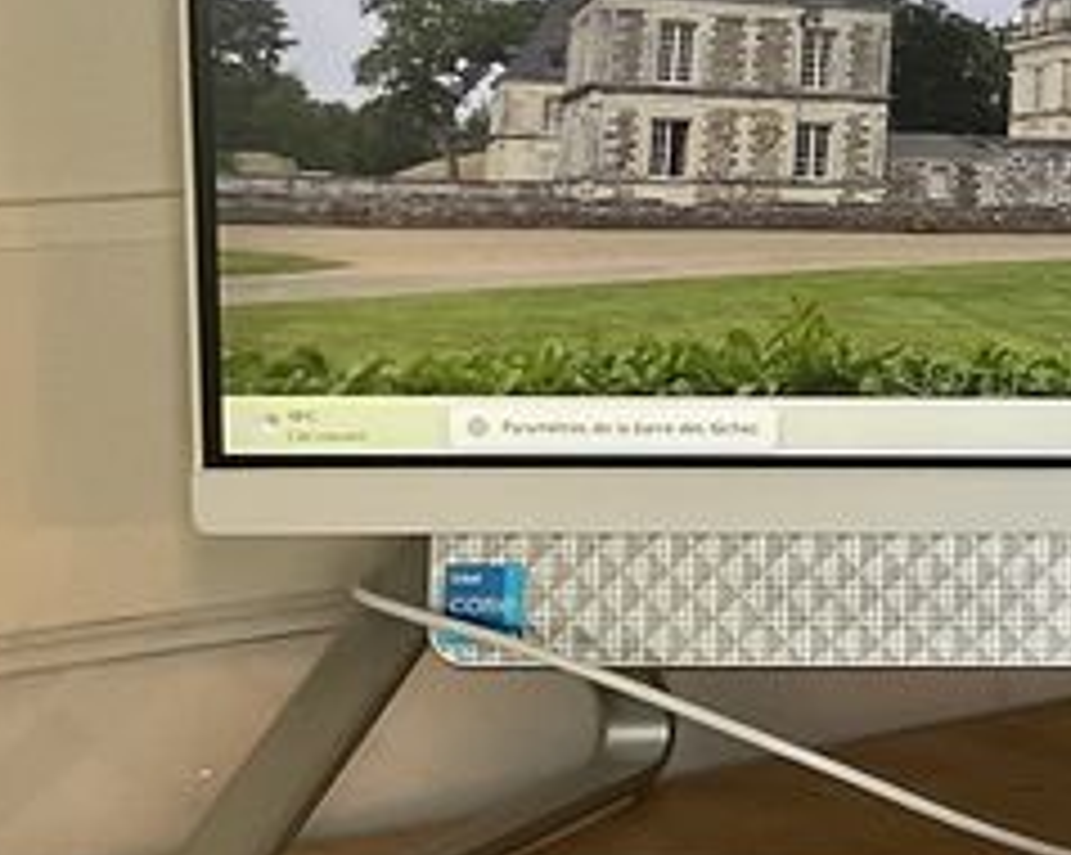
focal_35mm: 119
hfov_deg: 15.2
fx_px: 3769
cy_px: 292
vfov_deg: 12.9
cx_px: 1530
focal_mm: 3
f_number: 1.8
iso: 50
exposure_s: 1/60
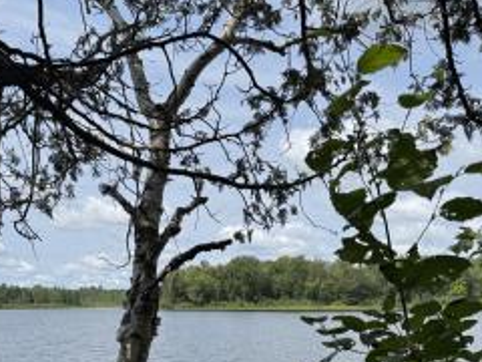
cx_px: 147
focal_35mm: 40
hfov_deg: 45.8
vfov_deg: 34.8
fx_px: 557
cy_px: 290
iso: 80
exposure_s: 1/5348
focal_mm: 6.76
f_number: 1.78
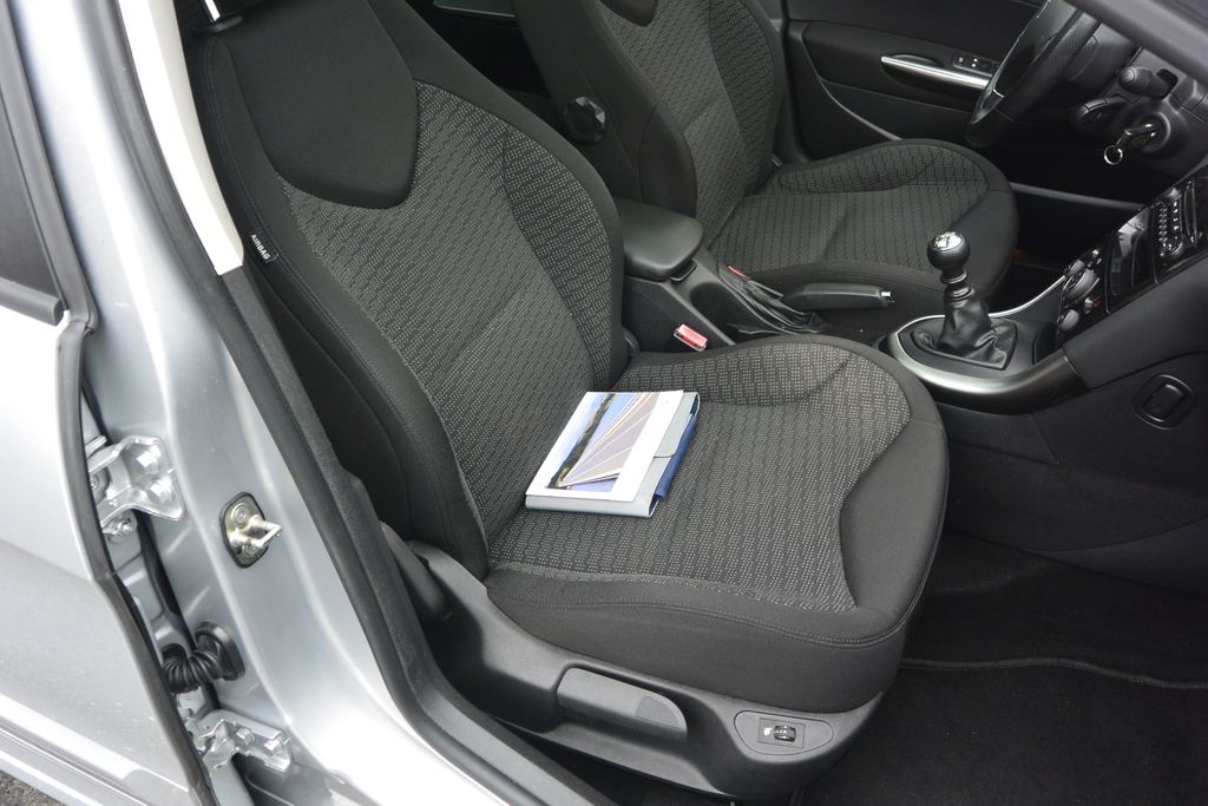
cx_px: 604
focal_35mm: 29
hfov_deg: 63.7
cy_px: 403
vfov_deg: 45.0
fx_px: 973
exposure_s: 1/160
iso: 160
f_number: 3.5
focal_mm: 11
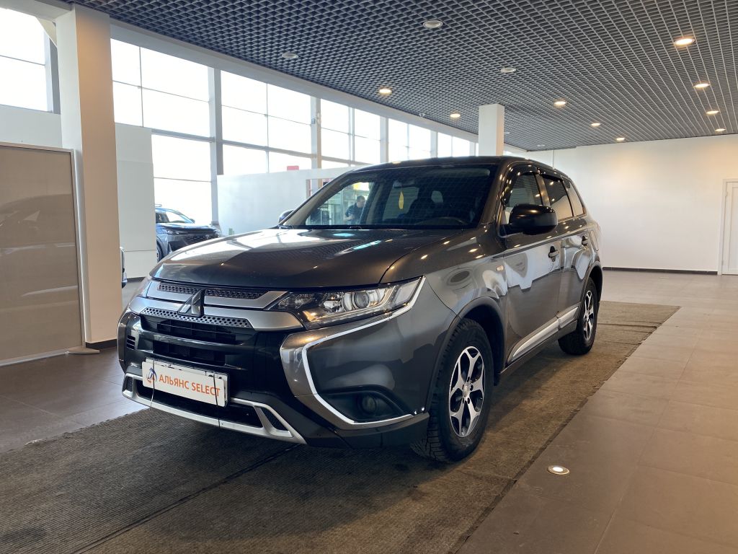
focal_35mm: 26
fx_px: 554
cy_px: 277
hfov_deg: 67.3
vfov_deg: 53.1
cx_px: 369
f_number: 1.8
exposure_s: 1/100
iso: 64
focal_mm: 4.25
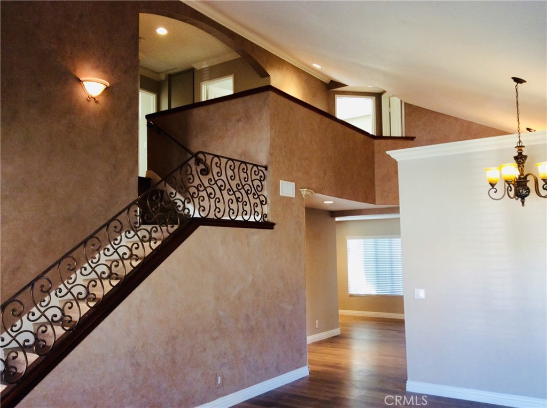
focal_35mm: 32
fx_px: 505
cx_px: 274
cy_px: 204
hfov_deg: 56.9
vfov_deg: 44.1
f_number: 2.4
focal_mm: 3.3
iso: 40
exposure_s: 1/24
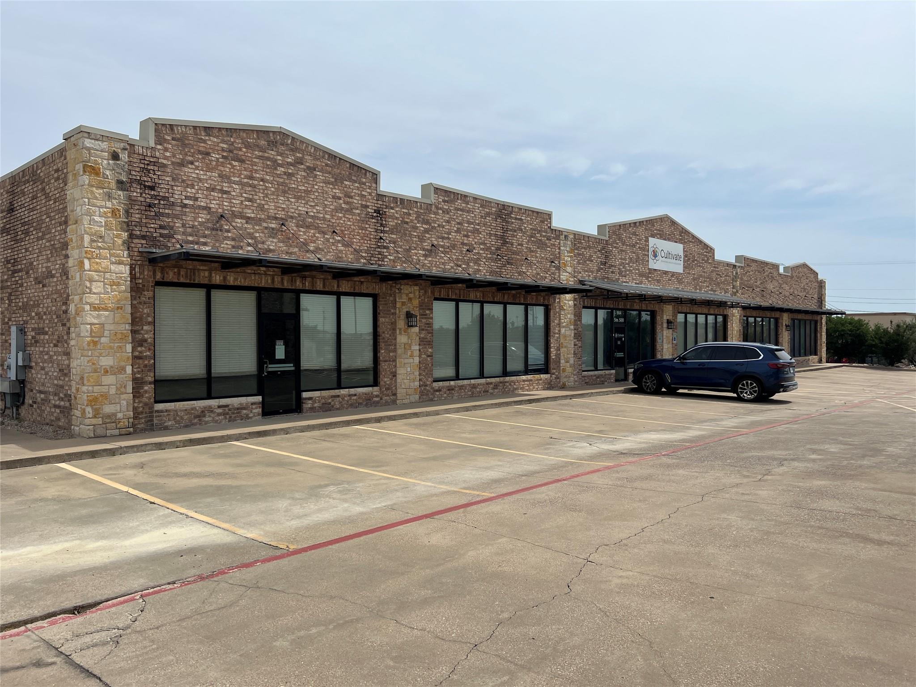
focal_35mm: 26
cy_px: 344
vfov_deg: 53.1
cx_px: 458
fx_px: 688
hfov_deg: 67.3
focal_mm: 5.7
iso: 50
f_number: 1.5
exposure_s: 1/8696
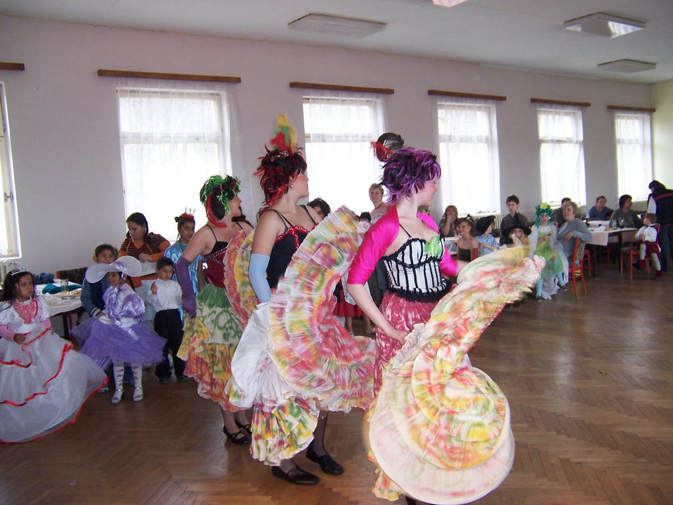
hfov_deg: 55.4
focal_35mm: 33
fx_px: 642
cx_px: 336
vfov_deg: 42.9
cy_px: 252
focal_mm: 5.5
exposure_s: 1/90
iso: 140
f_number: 2.8
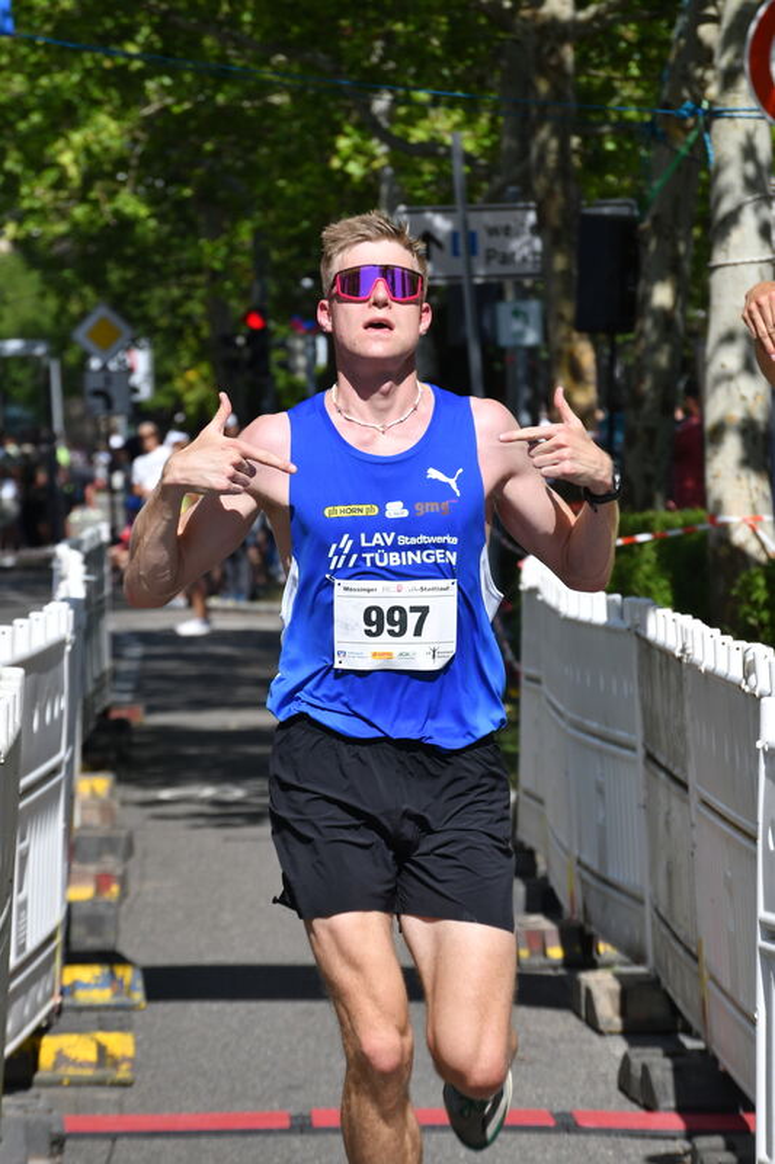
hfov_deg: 6.8
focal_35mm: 202
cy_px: 582
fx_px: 6525
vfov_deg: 10.2
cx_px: 388
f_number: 8
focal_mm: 135
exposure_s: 1/500
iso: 125
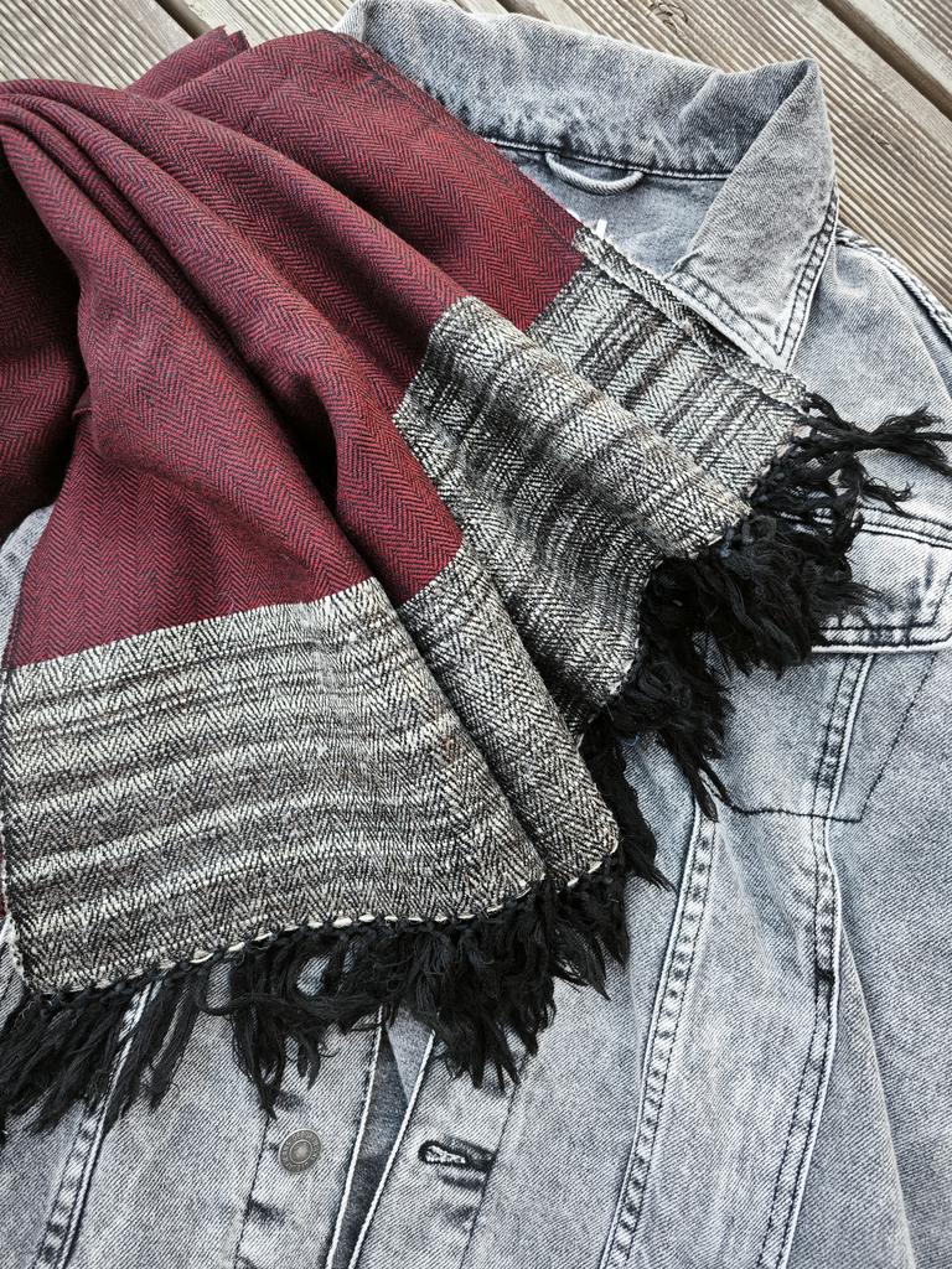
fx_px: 843
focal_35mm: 23
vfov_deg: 73.9
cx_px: 476
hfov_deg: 58.9
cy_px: 634
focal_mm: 5.43
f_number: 1.8
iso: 125
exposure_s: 1/100
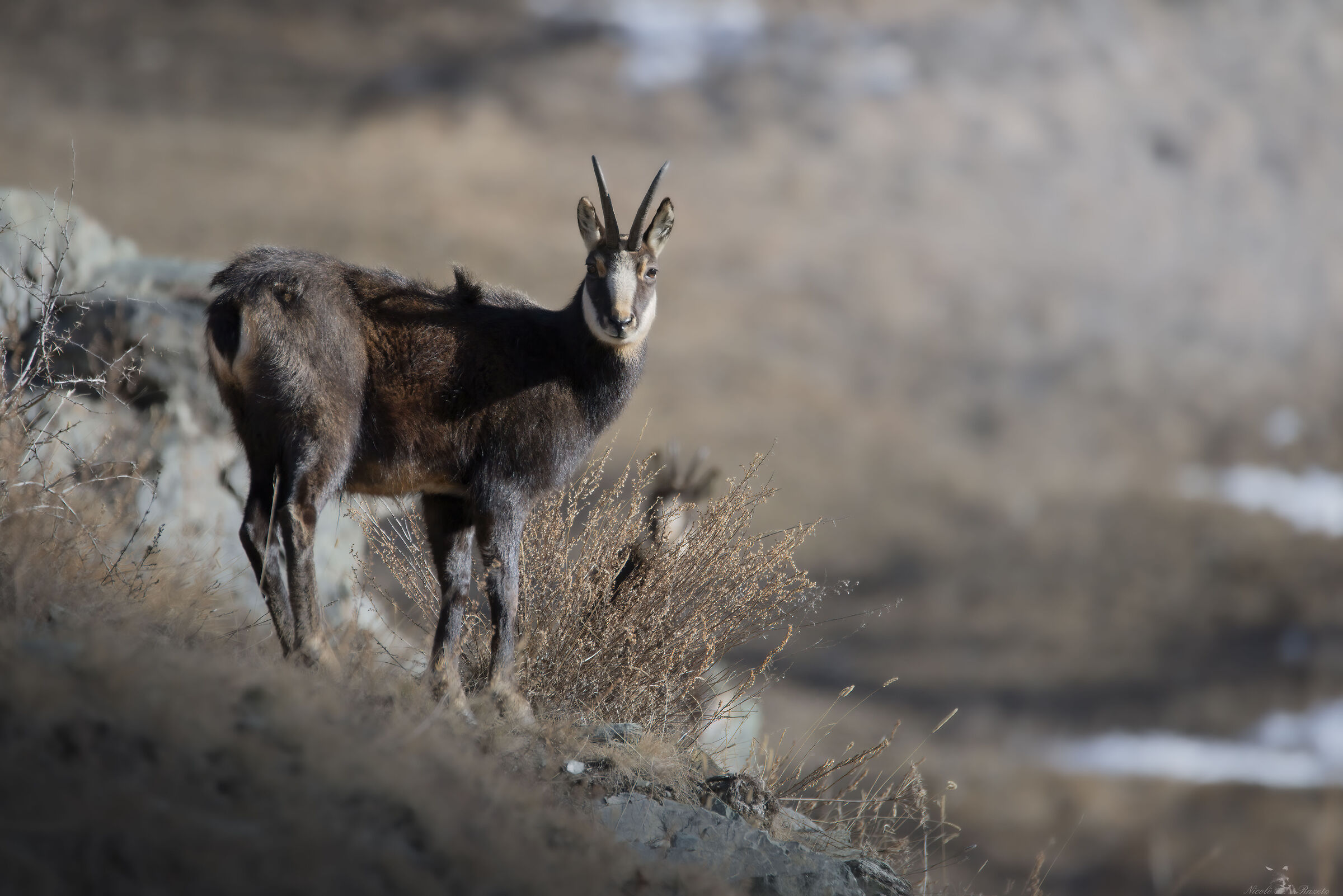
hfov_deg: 3.4
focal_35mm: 600
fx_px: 22390
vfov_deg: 2.3
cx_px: 672
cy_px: 448
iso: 1400
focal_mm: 600
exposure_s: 1/2500
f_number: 6.3
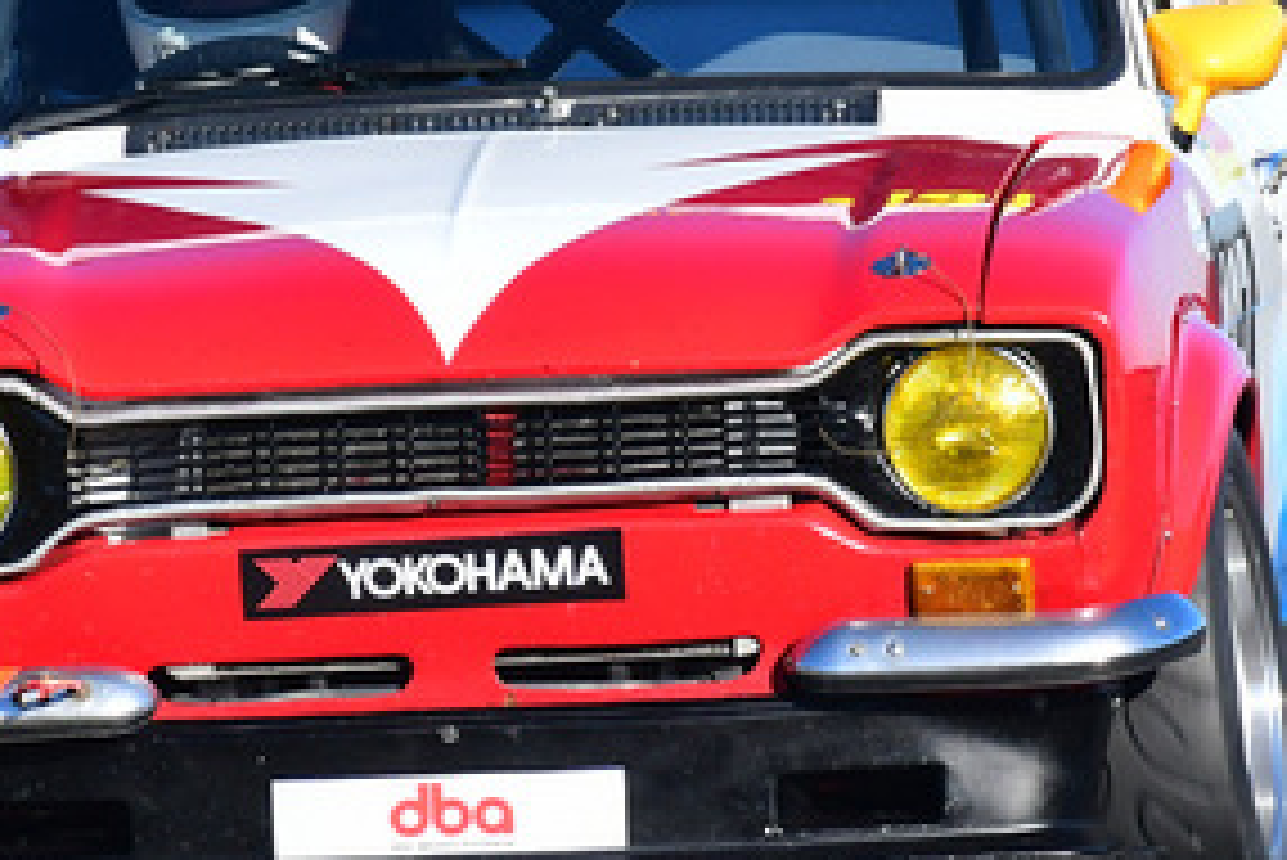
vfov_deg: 0.7
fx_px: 75038
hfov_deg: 1.0
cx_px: 315
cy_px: 248
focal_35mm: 2098
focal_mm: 500
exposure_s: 1/800
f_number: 10
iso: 800
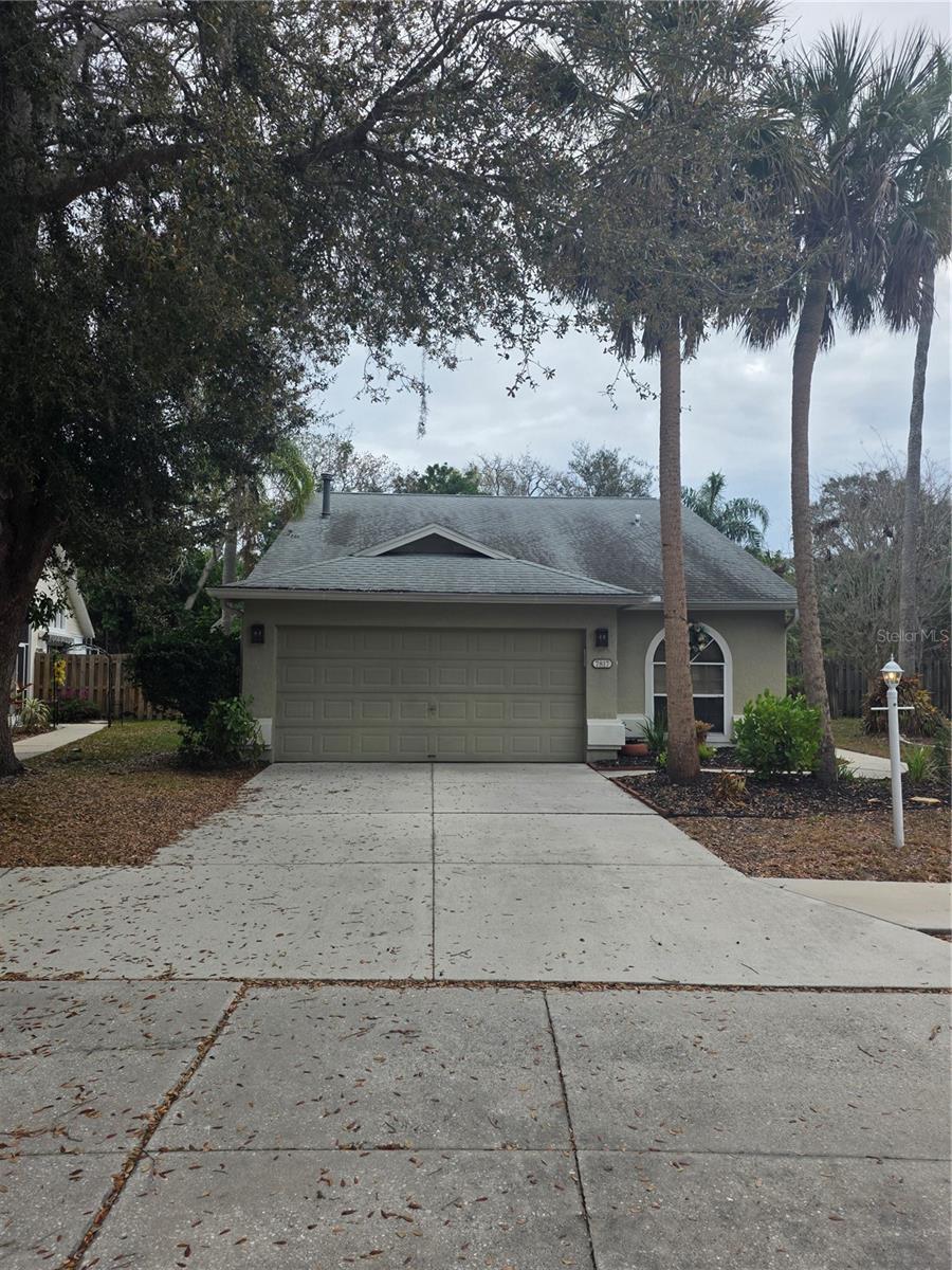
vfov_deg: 73.9
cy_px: 635
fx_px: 843
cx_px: 476
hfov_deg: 58.9
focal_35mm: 23
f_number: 1.7
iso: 80
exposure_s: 1/2890
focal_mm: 6.25
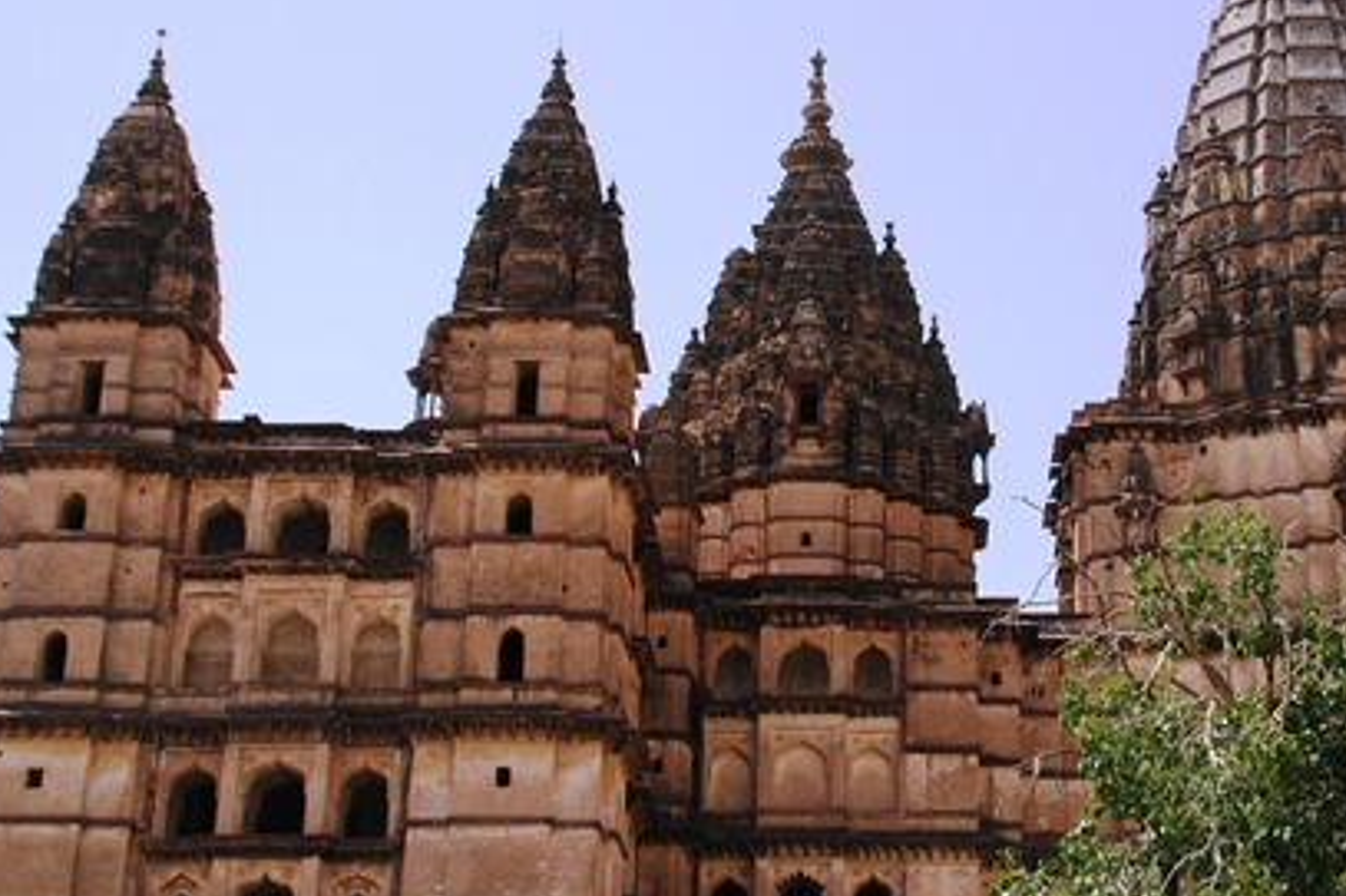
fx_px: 2467
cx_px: 827
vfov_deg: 20.6
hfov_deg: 30.4
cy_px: 360
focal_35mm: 66
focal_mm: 28
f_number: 10
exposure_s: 1/400
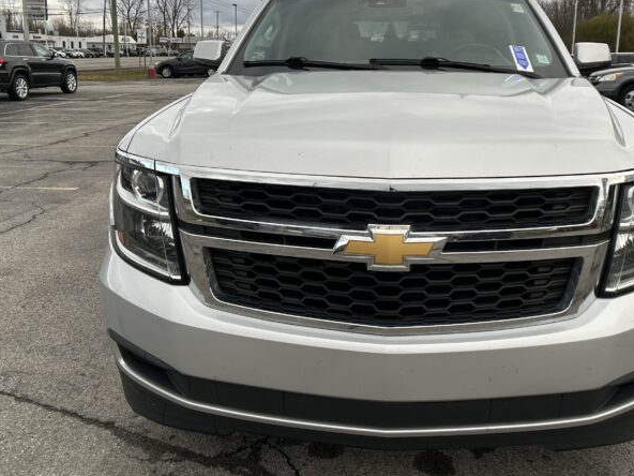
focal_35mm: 45
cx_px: 348
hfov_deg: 42.0
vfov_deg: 32.0
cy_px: 169
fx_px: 824
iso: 50
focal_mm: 5.7
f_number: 1.5
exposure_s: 1/1224
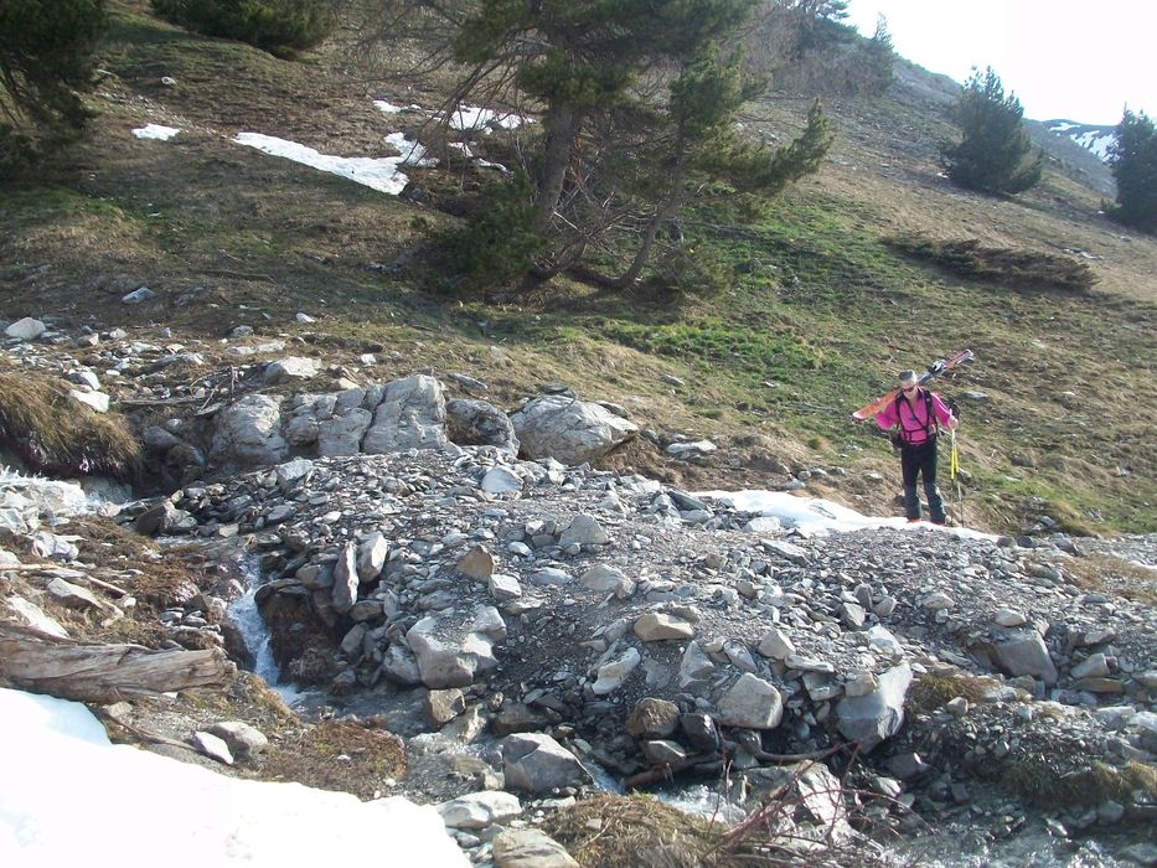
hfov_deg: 54.0
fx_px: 1137
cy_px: 434
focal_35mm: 34
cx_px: 578
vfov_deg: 41.8
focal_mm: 5.7
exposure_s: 1/320
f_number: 2.8
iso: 80
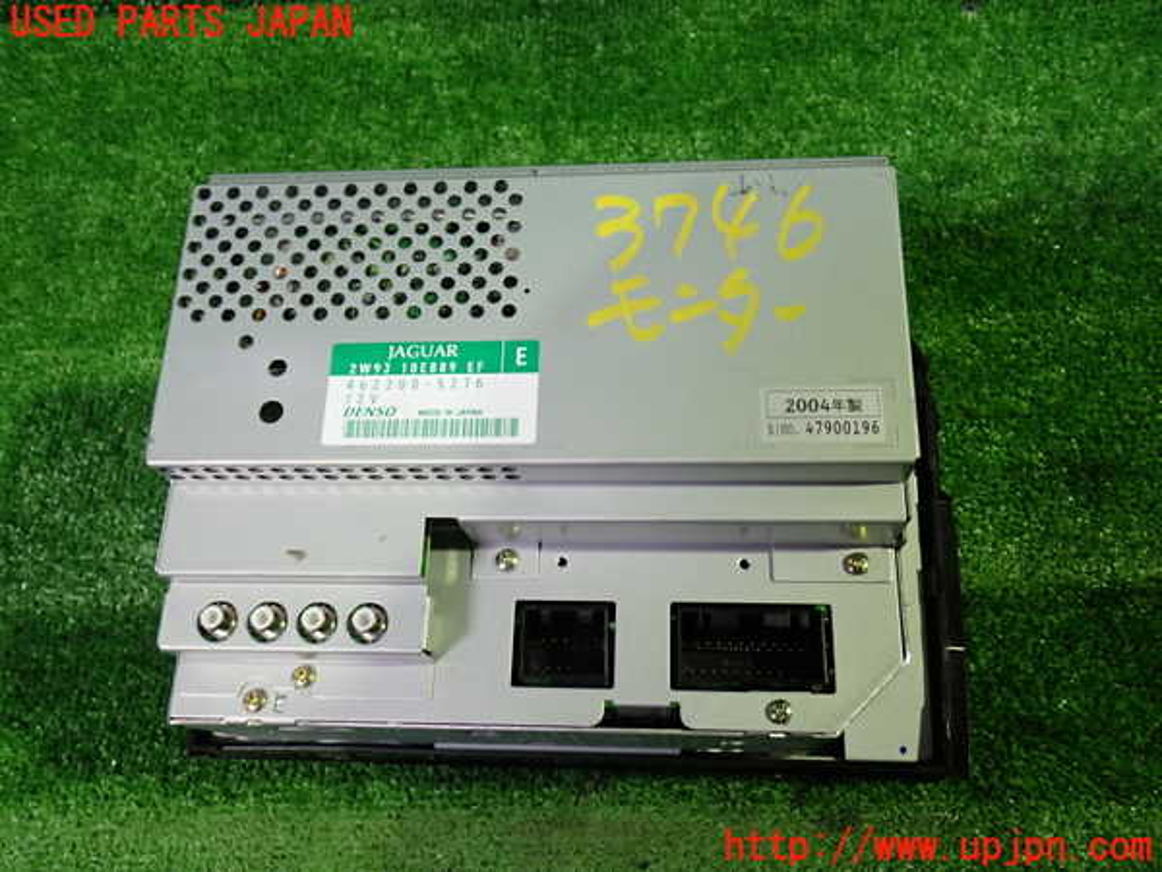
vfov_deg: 46.8
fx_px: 1007
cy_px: 436
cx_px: 581
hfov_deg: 60.0
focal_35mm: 30
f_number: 2.3
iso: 250
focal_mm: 5.4
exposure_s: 1/30
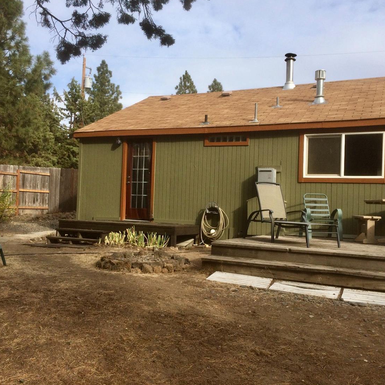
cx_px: 192
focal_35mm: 35
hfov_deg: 47.2
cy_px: 189
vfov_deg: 47.2
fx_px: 440
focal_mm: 4.15
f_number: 2.2
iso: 32
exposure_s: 1/1642
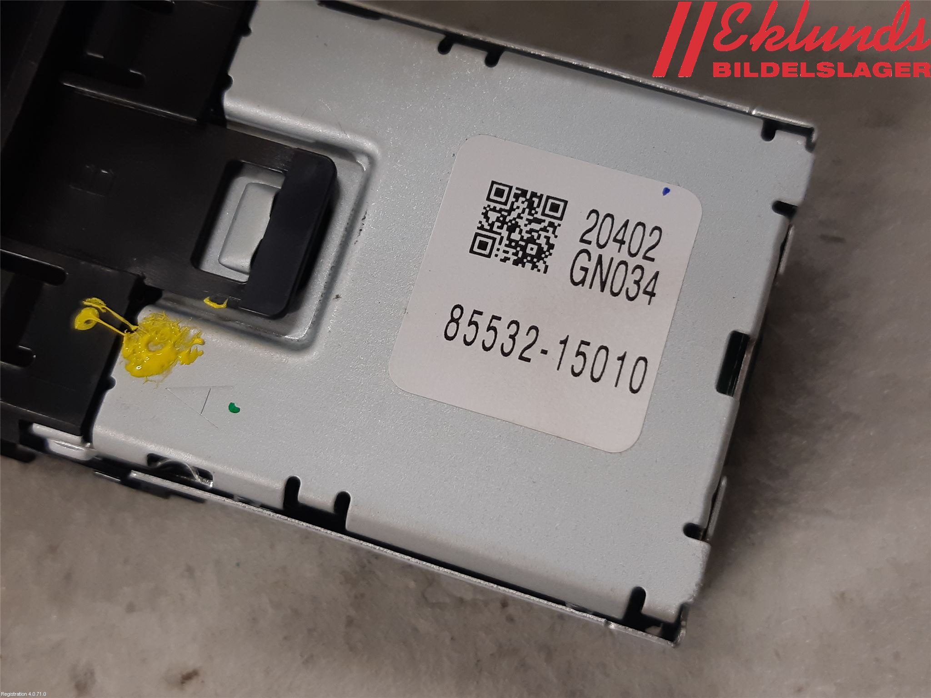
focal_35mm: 26
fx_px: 699
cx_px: 466
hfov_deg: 67.3
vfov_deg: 53.1
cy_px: 349
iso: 100
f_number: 1.7
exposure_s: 1/50
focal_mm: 3.93
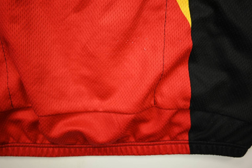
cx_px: 119
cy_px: 73
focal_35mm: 28
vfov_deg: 46.3
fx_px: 196
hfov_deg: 65.4
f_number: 4
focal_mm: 24
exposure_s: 1/125
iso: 200
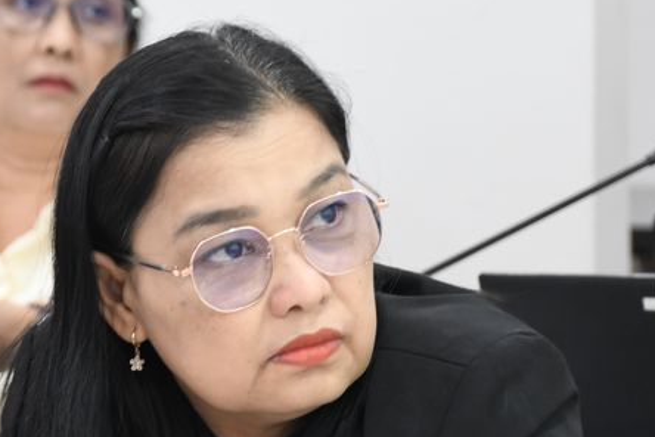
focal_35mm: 346
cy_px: 402
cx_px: 212
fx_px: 6295
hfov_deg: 6.0
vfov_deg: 4.0
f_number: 5.6
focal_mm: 100
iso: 1600
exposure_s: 1/30
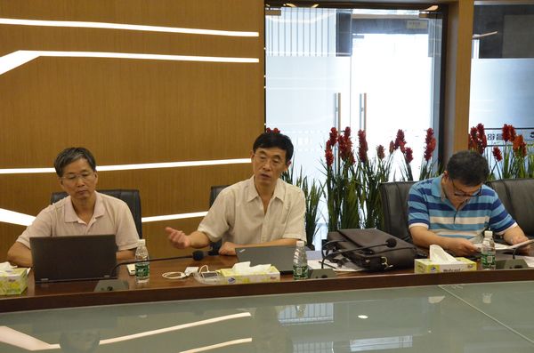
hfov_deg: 43.7
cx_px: 267
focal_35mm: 45
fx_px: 666
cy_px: 176
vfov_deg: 29.7
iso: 6400
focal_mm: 30
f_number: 8
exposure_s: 1/60
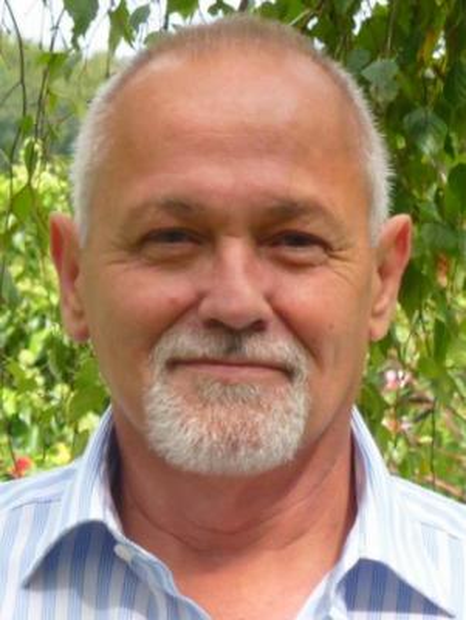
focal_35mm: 121
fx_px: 2167
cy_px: 310
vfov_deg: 16.3
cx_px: 233
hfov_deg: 12.3
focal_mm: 21.7
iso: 100
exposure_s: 1/100
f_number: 5.1
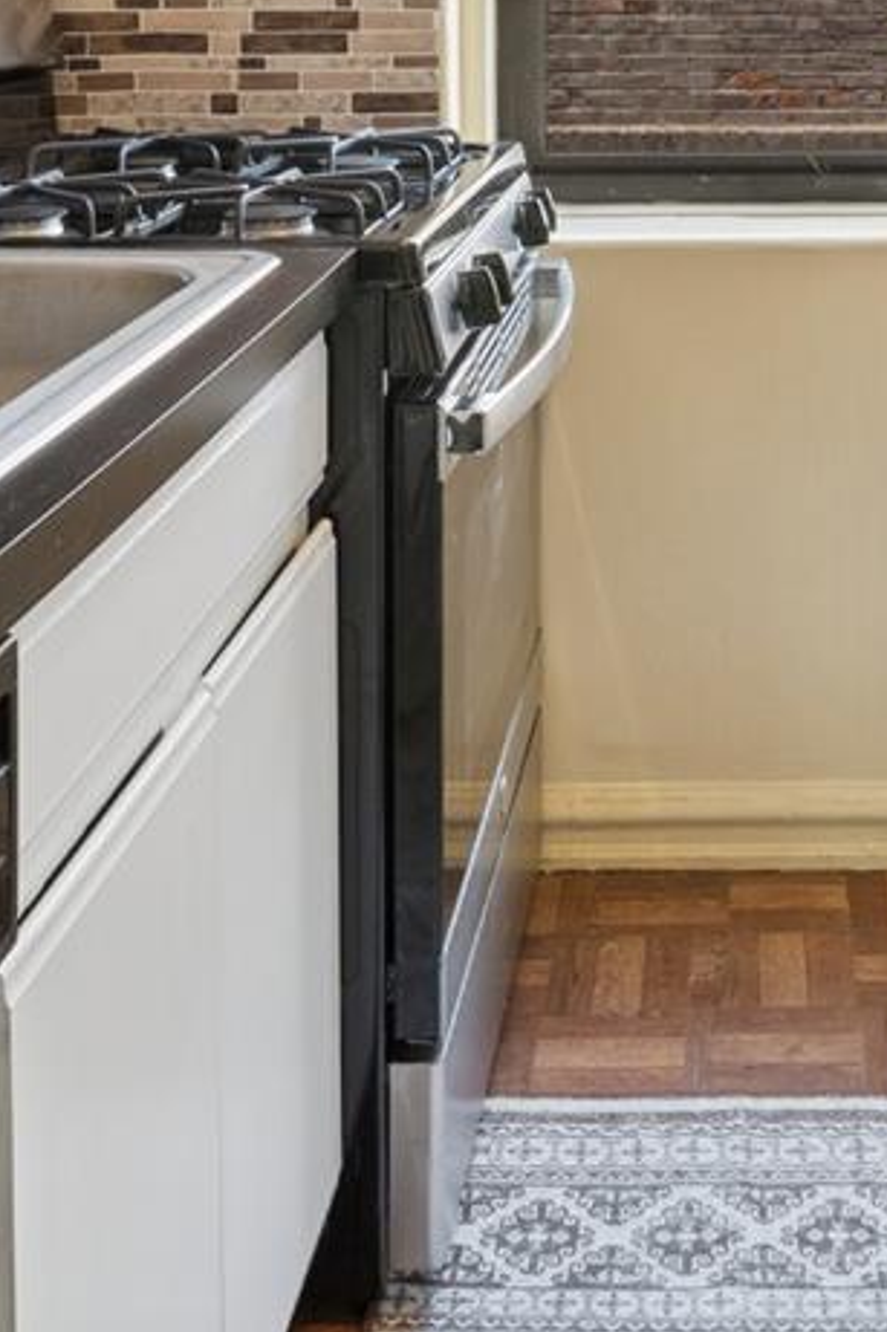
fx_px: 1849
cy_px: -66
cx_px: 780
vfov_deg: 35.0
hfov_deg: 26.2
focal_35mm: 50
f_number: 14
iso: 640
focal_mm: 15
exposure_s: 1/13
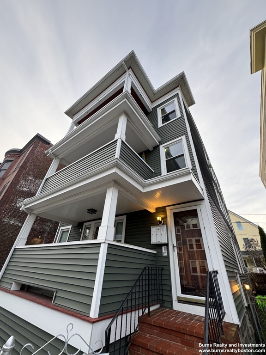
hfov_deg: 85.7
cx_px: 133
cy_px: 178
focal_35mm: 14
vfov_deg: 102.1
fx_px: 143
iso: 80
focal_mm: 2.22
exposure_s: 1/99
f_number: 2.2
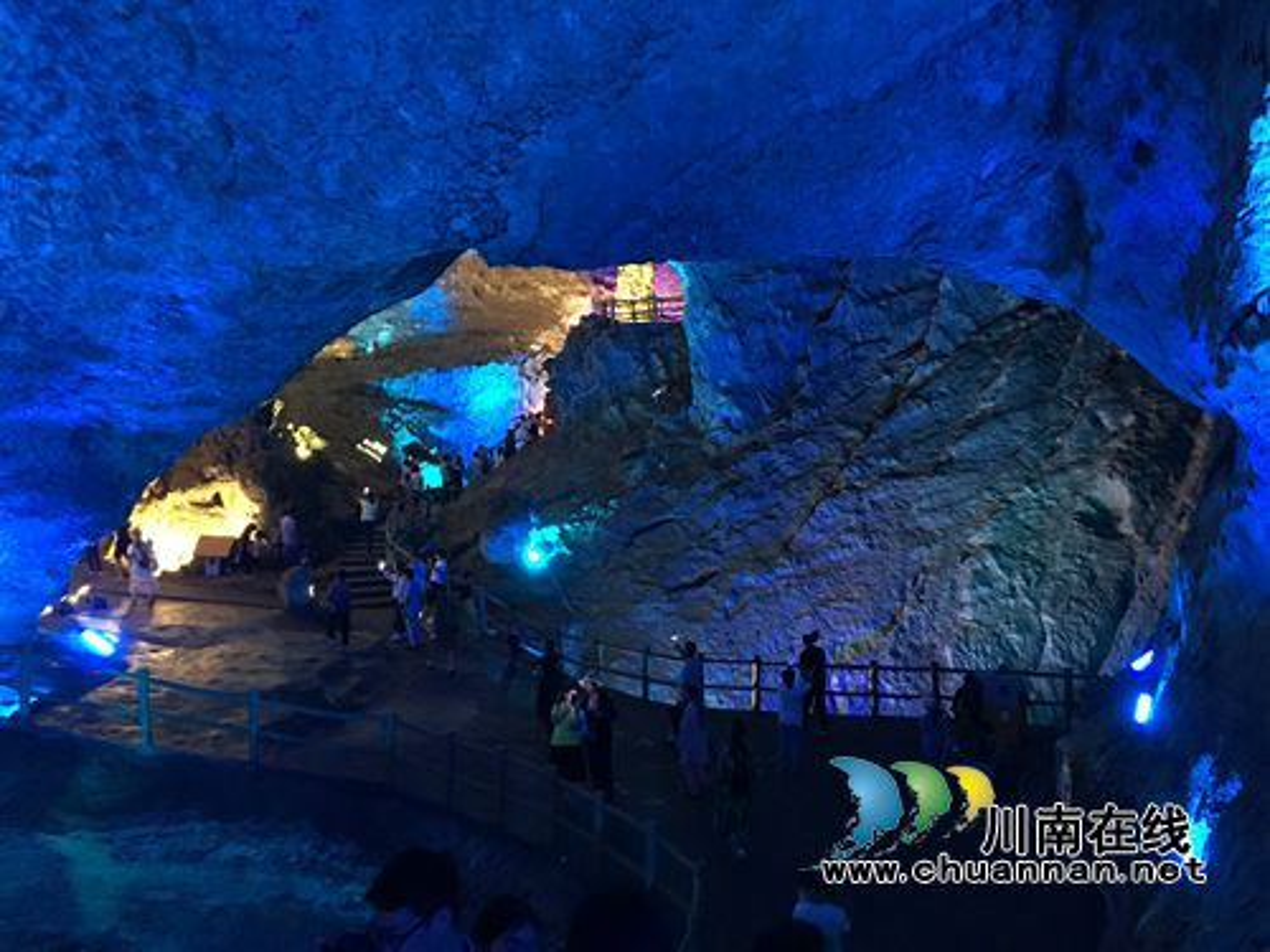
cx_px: 635
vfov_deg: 48.2
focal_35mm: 29
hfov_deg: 61.7
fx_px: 1064
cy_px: 476
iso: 200
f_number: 2.2
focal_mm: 4.15
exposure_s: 1/4
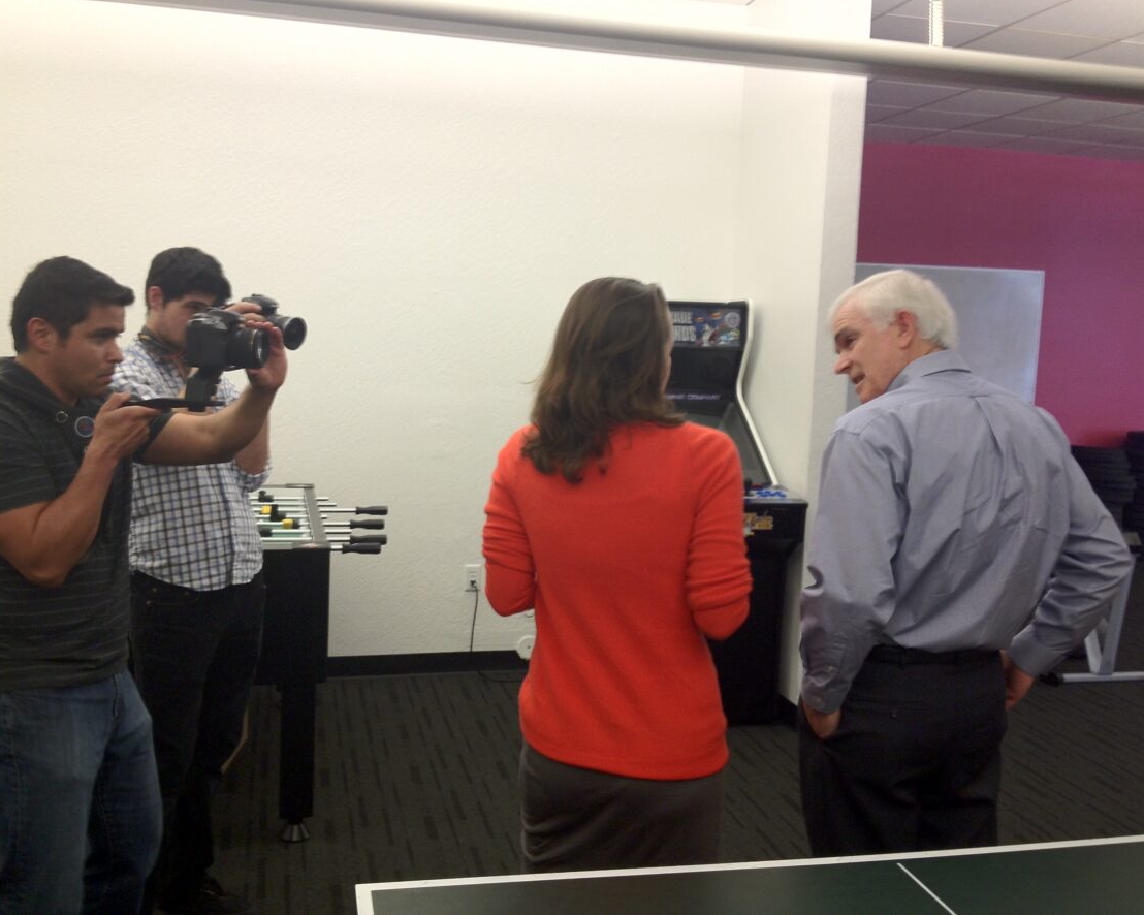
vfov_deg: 40.1
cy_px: 452
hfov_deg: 49.1
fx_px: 1253
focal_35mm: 37
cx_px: 550
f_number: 2.4
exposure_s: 1/20
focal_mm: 4.28
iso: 80
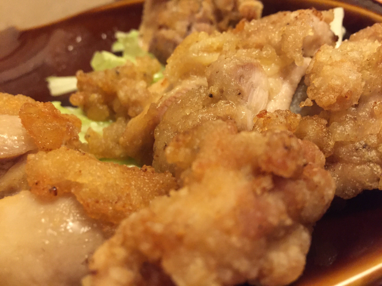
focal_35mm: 29
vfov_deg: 48.2
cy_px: 143
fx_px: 320
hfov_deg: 61.7
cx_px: 191
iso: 250
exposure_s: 1/17
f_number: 2.2
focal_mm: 4.15
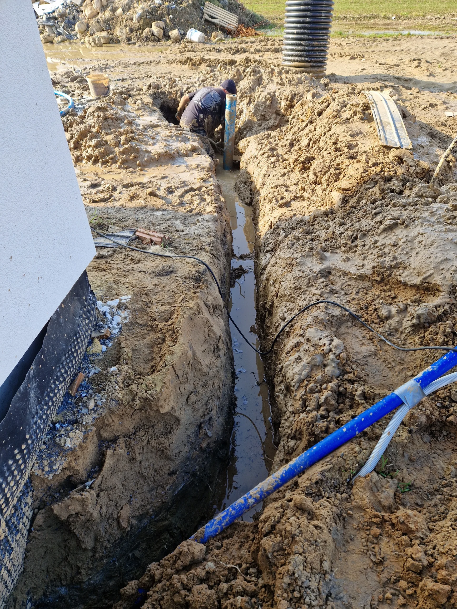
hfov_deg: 58.9
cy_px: 304
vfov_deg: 73.9
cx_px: 228
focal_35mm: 23
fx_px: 405
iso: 50
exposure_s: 1/334
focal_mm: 5.4
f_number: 1.8
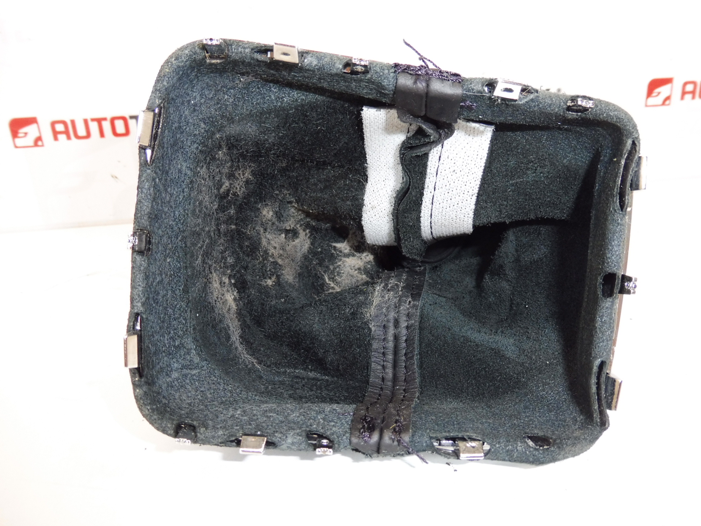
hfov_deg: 71.6
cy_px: 263
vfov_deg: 56.8
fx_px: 486
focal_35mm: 24
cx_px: 350
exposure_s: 1/60
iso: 200
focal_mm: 4.3
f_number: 3.5
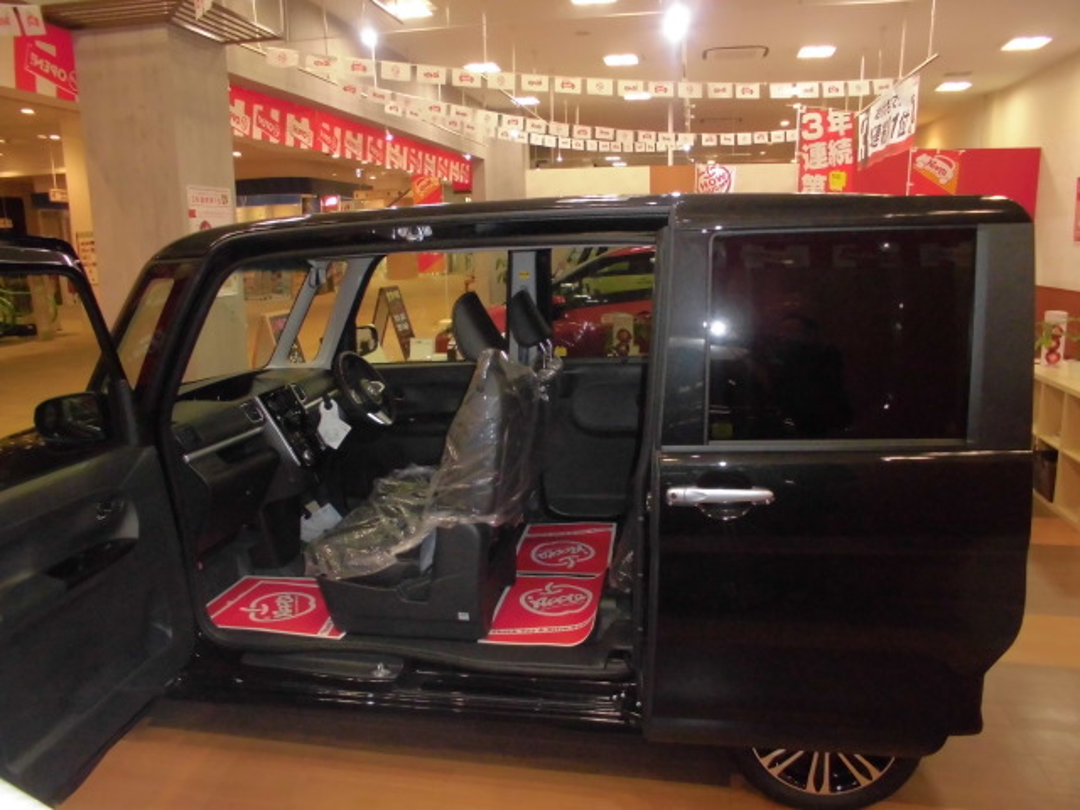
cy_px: 405
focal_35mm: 26
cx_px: 540
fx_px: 811
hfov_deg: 67.3
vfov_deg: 53.1
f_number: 3.5
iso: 400
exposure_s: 1/60
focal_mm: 4.6
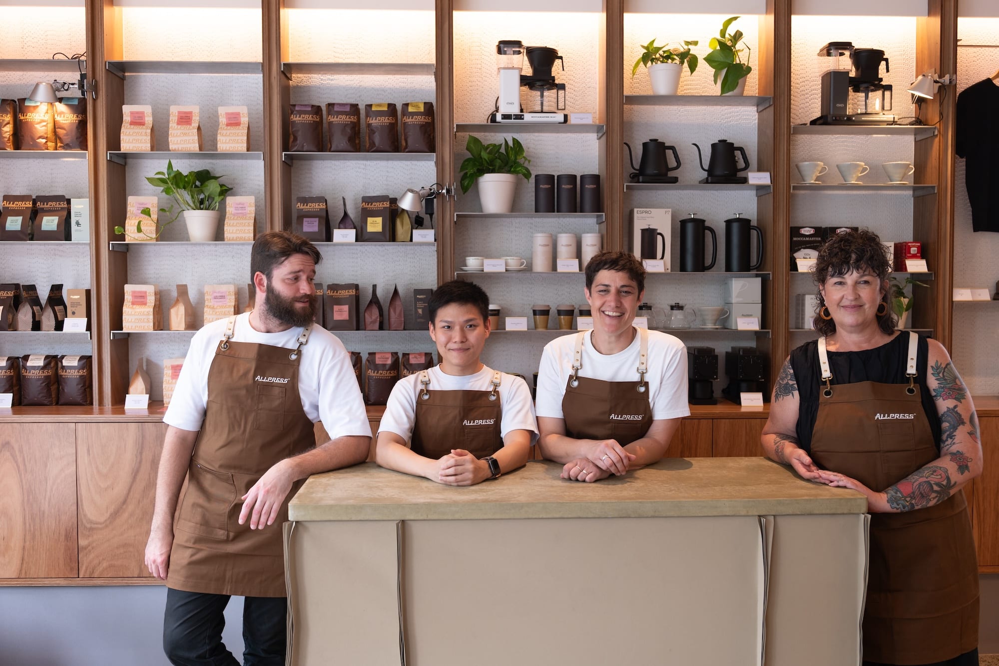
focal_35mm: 32
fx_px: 888
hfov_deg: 58.7
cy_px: 333
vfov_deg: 41.1
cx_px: 500
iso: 400
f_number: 3.8
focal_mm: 32
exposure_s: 1/80
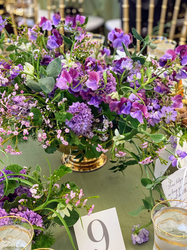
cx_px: 94
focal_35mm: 52
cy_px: 125
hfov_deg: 28.0
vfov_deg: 36.8
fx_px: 375
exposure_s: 1/30
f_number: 2
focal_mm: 6
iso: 320
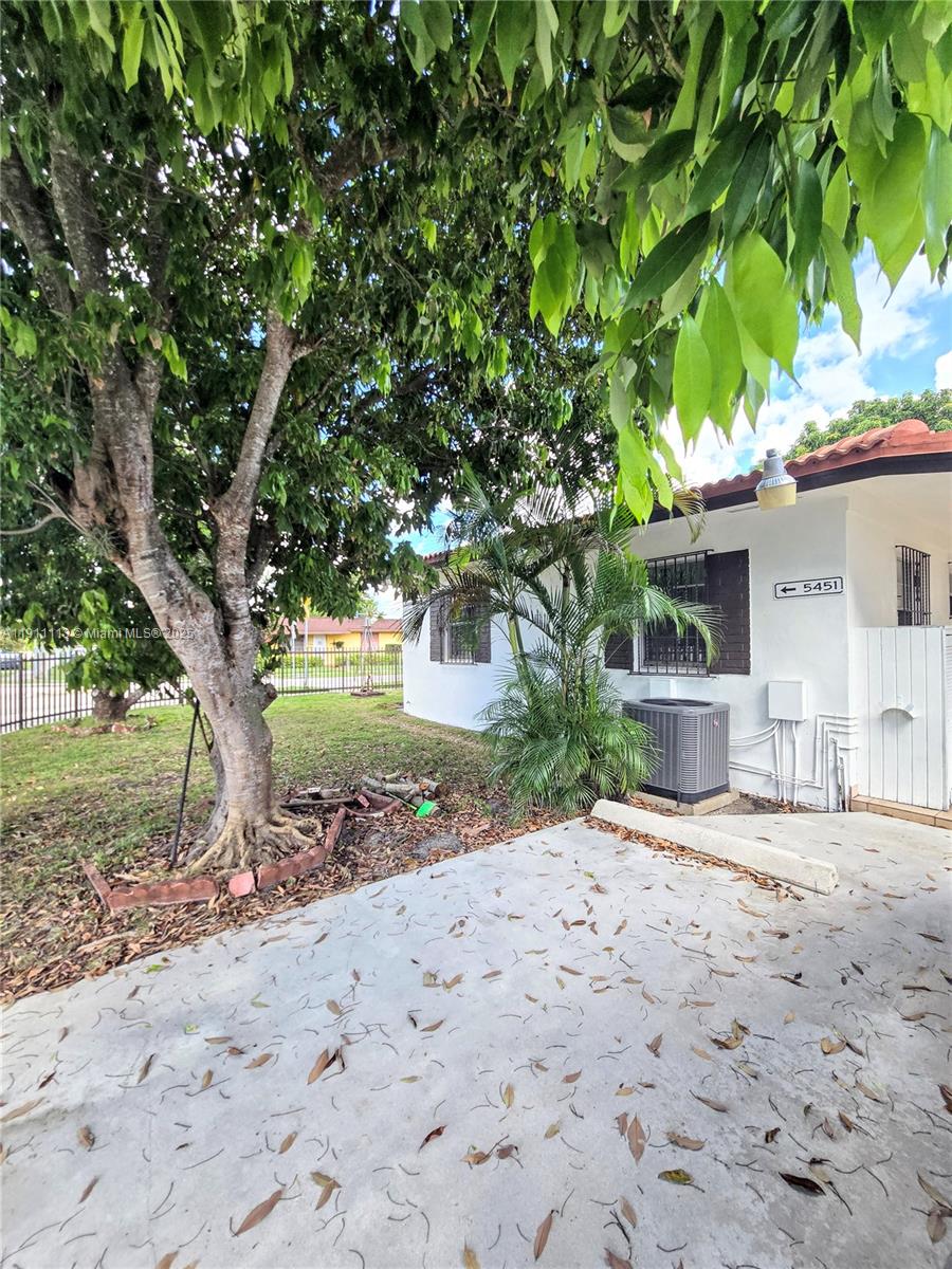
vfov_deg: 106.2
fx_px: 477
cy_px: 634
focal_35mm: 13
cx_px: 476
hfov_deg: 89.9
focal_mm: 2.2
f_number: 2.2
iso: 50
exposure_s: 1/439
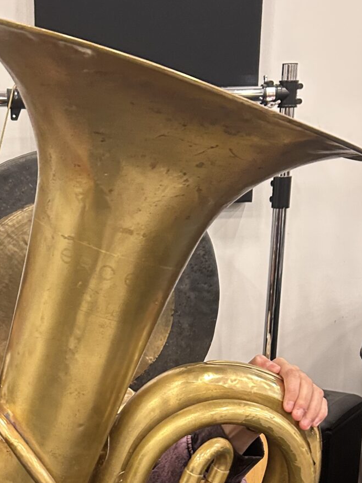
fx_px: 850
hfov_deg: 23.6
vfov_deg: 30.7
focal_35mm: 61
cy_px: 405
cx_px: 61
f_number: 1.5
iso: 200
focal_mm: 5.7
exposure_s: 1/60
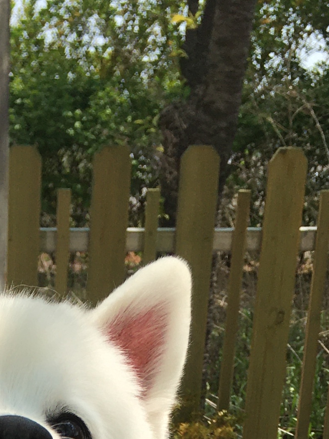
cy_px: 801
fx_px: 1394
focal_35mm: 110
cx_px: -26
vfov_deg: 15.3
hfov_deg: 13.2
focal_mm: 4.15
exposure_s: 1/938
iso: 25
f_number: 2.2
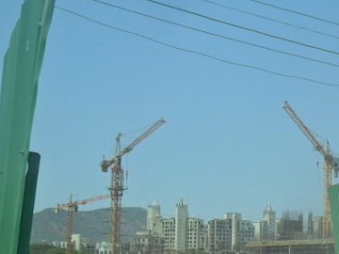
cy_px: 232
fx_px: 588
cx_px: 329
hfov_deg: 30.2
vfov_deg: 23.7
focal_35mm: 60
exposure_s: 1/250
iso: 100
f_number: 8.9
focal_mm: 4.9
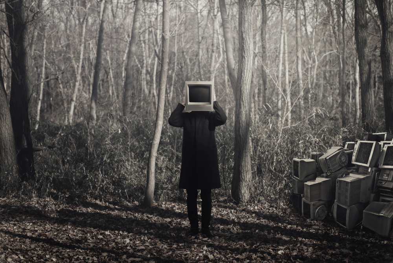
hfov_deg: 39.6
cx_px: 196
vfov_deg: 27.0
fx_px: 546
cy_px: 132
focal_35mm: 50
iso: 100
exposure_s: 1/1600
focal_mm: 50
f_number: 2.8
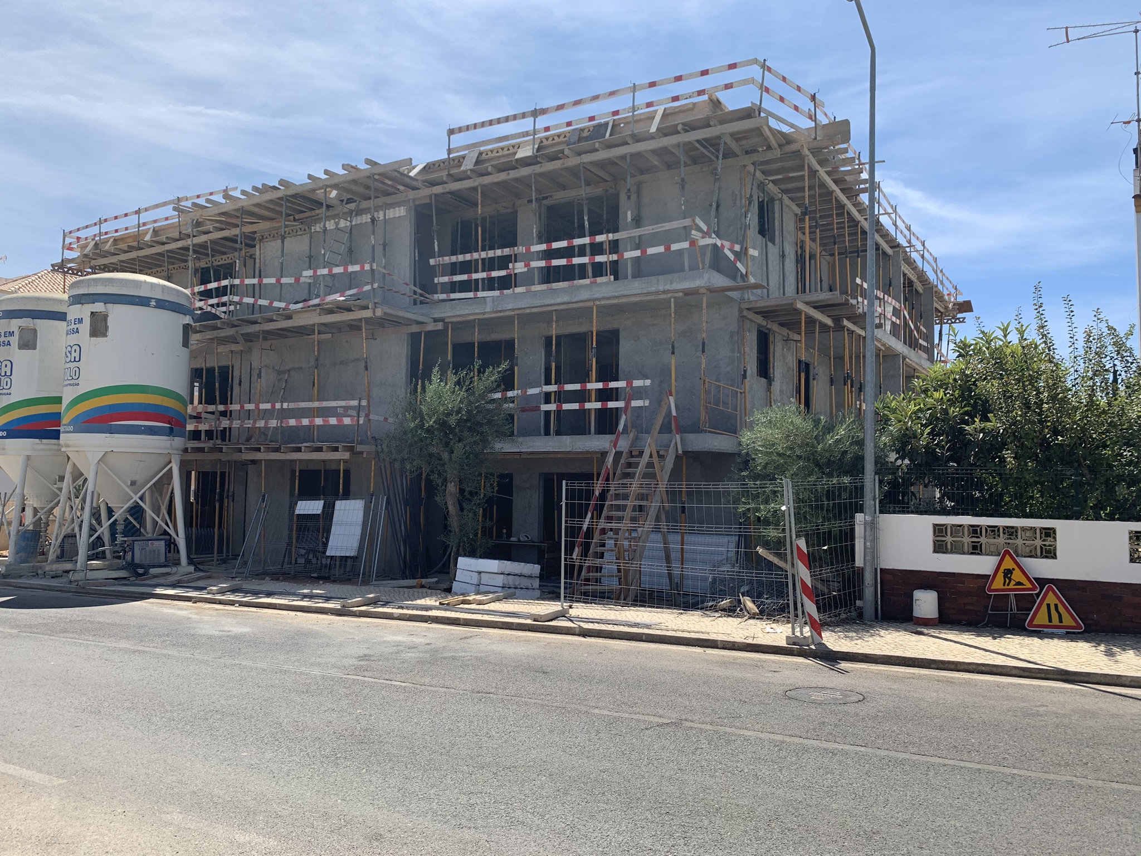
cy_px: 428
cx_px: 570
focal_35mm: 26
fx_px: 857
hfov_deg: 67.3
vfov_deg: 53.1
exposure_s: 1/2208
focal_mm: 4.25
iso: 25
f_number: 1.8
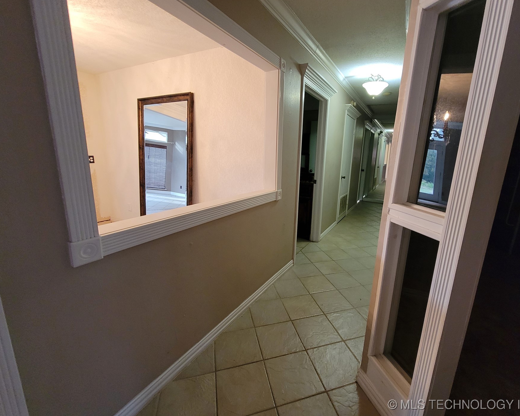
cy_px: 202
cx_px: 285
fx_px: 215
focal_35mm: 14
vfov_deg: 88.0
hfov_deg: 100.4
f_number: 2.2
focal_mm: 2.2
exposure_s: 1/40
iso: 320
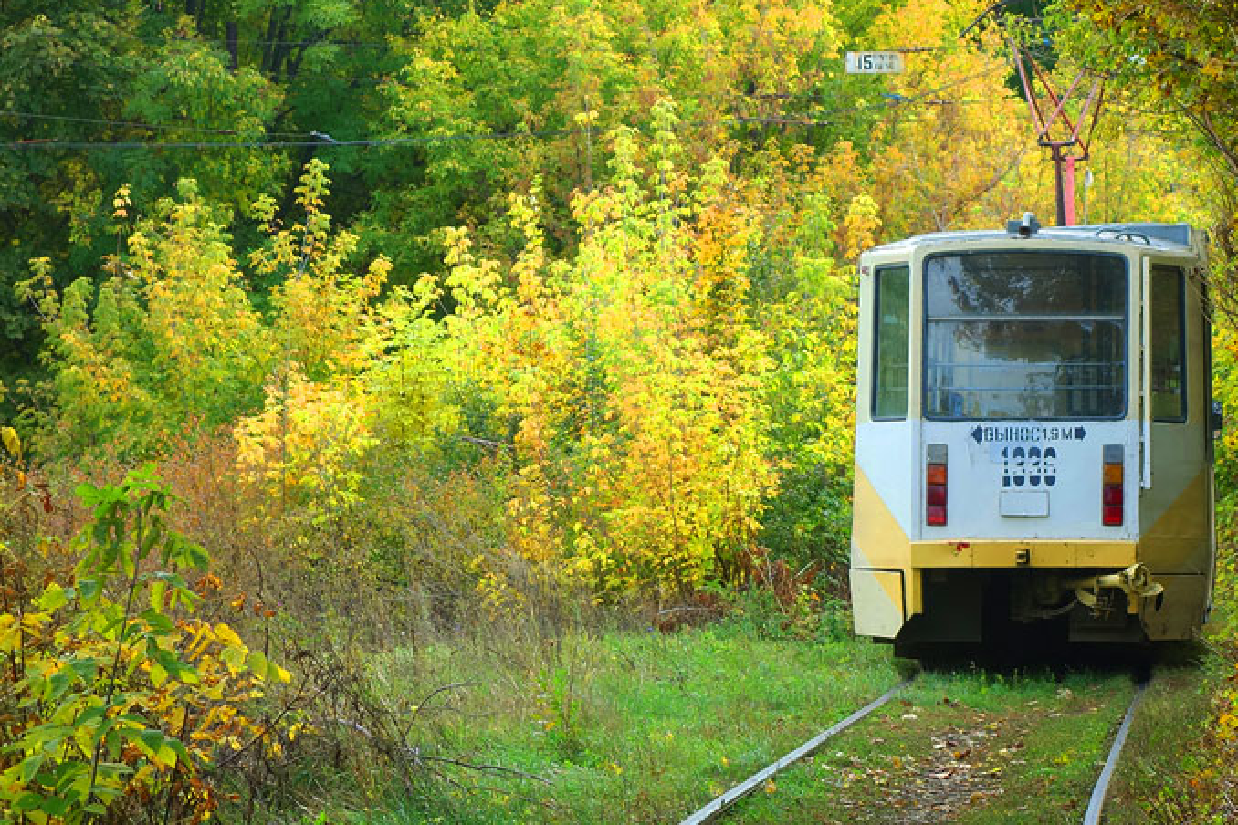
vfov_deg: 7.8
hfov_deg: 11.6
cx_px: 1052
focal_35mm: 177
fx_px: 6086
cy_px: 241
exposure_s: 1/100
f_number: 5
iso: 125
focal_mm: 37.1
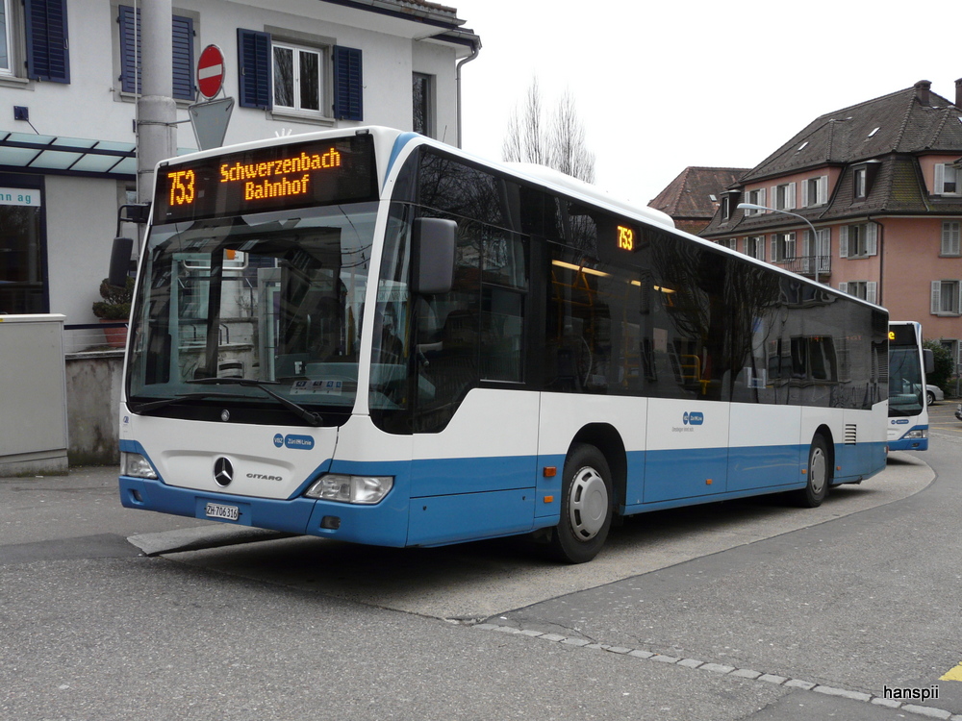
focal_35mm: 37
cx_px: 481
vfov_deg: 38.7
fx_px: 1028
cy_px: 360
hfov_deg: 50.1
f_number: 2.8
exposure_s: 1/160
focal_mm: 6.1
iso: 160
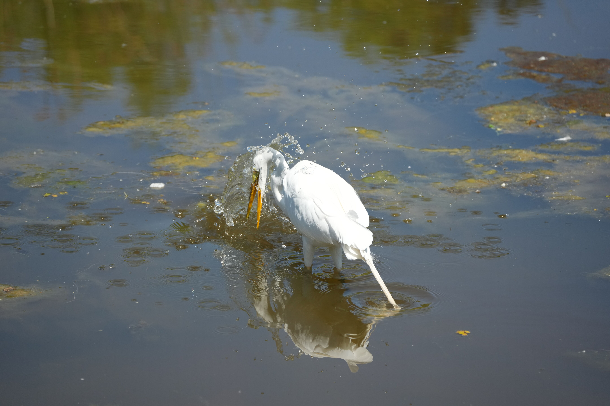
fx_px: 3999
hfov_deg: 8.7
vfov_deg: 5.8
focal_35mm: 236
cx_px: 305
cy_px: 203
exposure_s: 1/2500
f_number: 6.3
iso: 800
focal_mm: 236
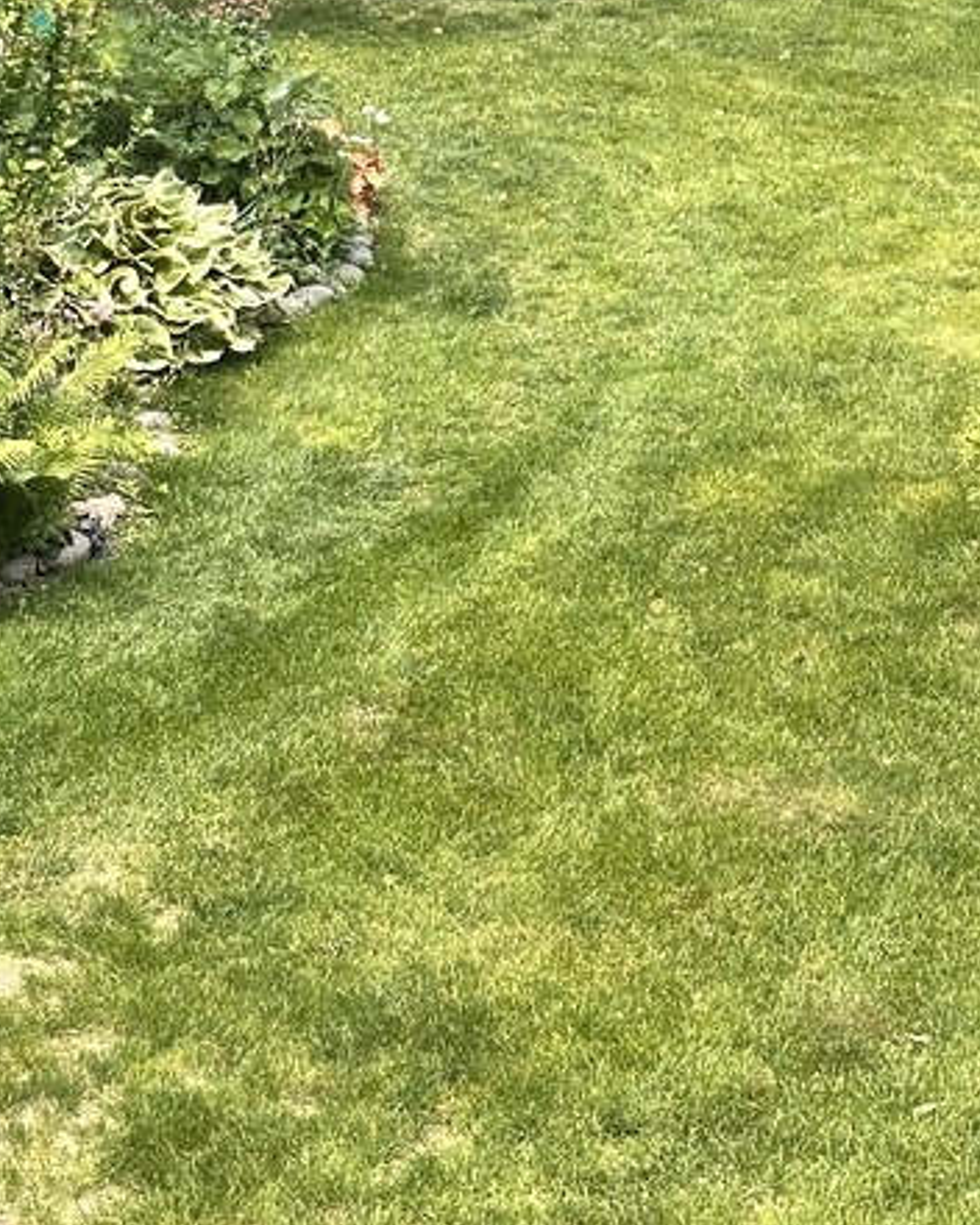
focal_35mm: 115
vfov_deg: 16.1
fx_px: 4169
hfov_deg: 13.3
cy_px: -209
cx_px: 771
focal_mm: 6.86
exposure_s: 1/953
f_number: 1.78
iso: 64
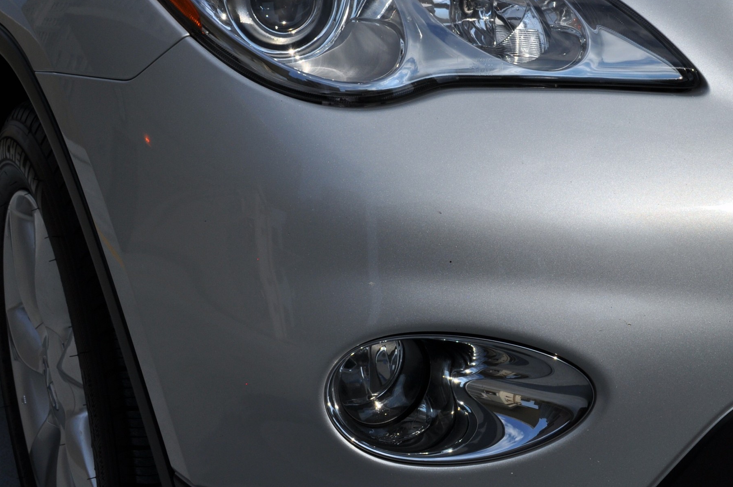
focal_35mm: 50
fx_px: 1017
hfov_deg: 39.4
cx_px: 454
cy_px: 163
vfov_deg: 26.8
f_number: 13
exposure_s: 1/640
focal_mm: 24
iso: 200
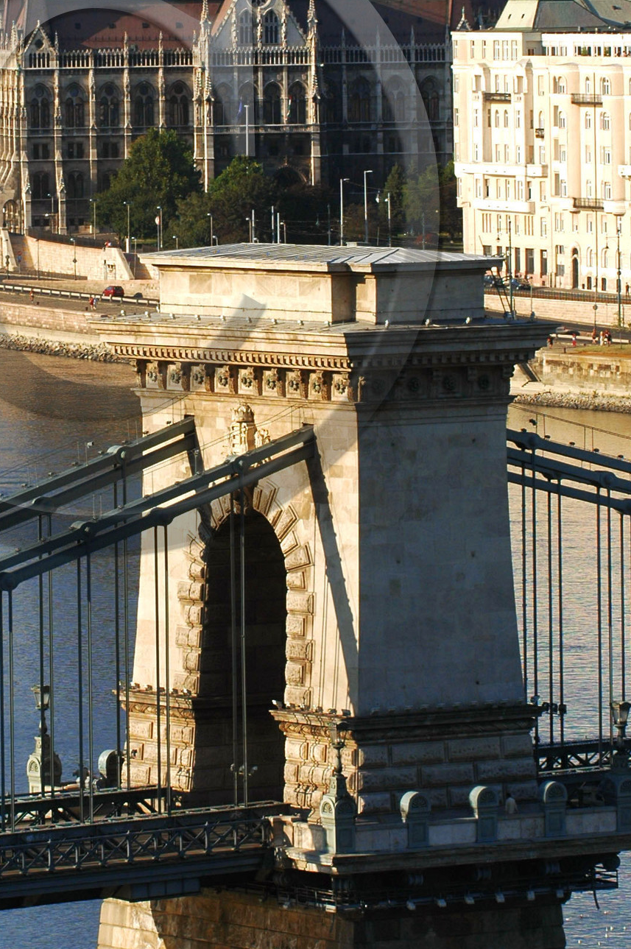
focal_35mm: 308
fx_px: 8112
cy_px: 211
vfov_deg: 6.7
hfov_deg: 4.5
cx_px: 97
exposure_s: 1/400
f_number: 8
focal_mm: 110
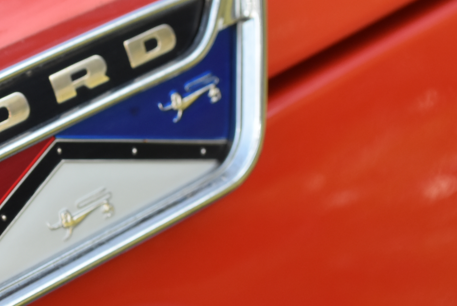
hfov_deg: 12.3
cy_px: 129
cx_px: 74
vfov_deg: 8.3
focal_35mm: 166
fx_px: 2109
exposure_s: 1/400
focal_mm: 55
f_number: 8
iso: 800
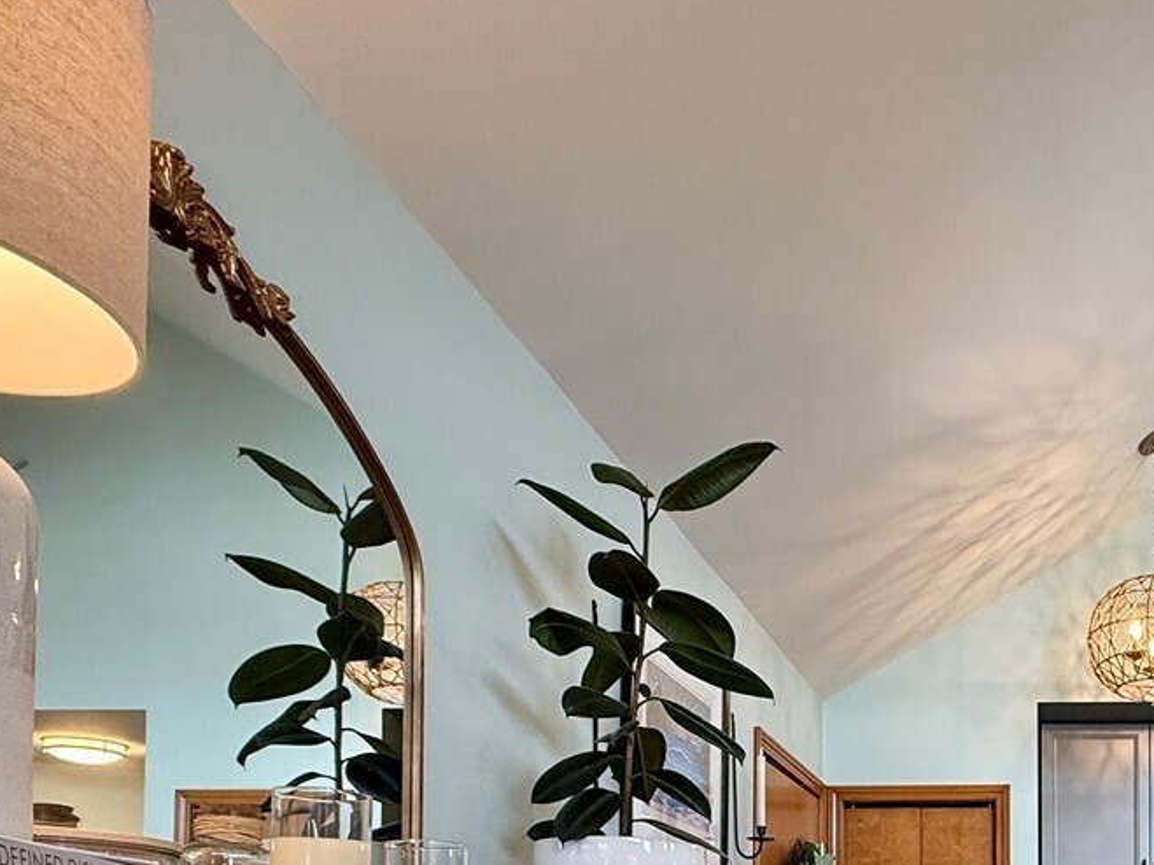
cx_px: 1068
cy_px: 944
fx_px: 1133
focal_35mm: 34
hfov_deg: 47.6
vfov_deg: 35.8
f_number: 2.2
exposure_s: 1/120
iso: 200
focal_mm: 2.22
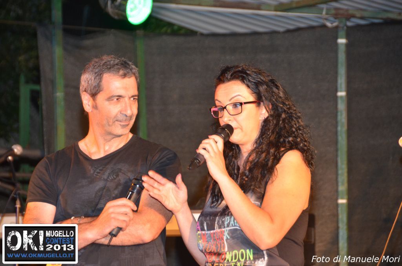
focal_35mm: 195
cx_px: 201
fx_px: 2173
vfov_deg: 7.0
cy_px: 133
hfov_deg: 10.6
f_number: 5.6
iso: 1000
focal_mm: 130
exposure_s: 1/60
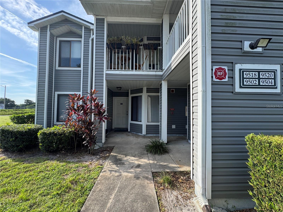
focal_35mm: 14
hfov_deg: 102.1
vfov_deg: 85.7
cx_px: 142
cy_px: 106
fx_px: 114
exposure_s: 1/448
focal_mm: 2.22
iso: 50
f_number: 2.2
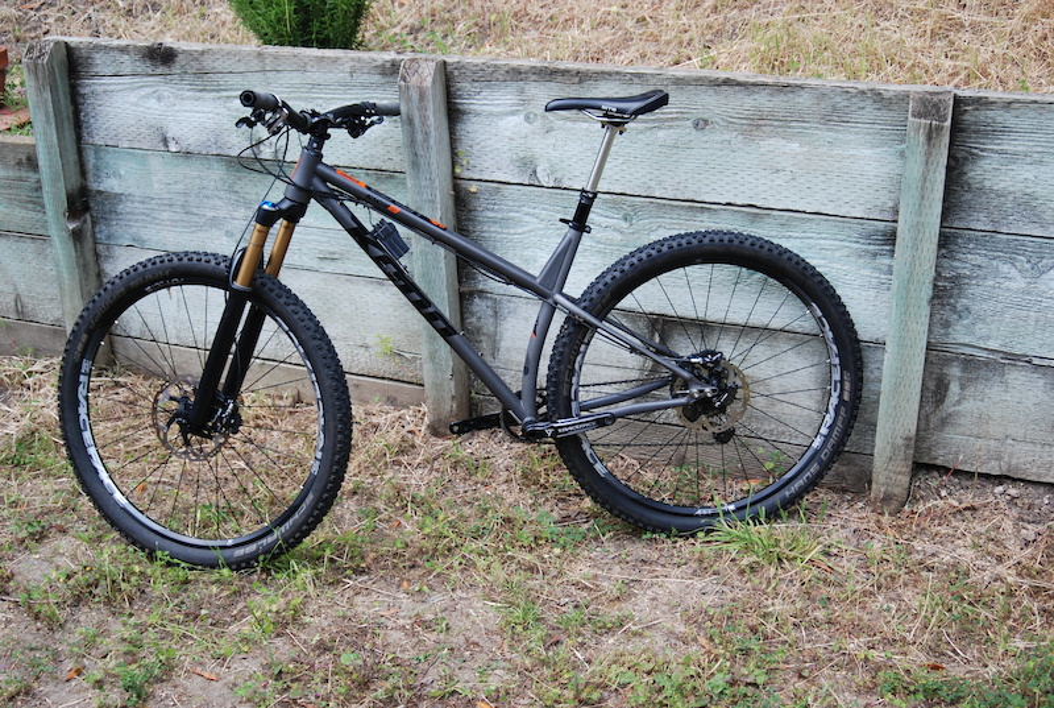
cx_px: 527
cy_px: 354
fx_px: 1232
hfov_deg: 46.3
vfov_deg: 32.0
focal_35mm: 42
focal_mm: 28
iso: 200
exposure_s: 1/500
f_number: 3.3
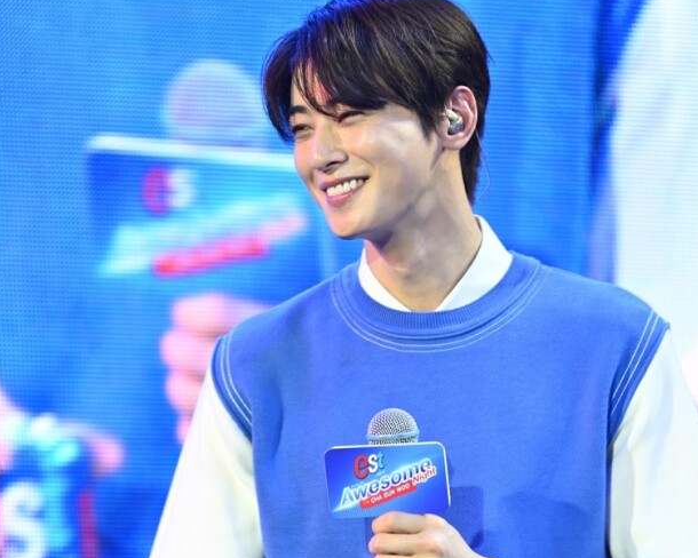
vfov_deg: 3.8
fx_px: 8449
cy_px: 433
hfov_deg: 4.7
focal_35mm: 409
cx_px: 312
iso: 1600
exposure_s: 1/160
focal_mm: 260
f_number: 5
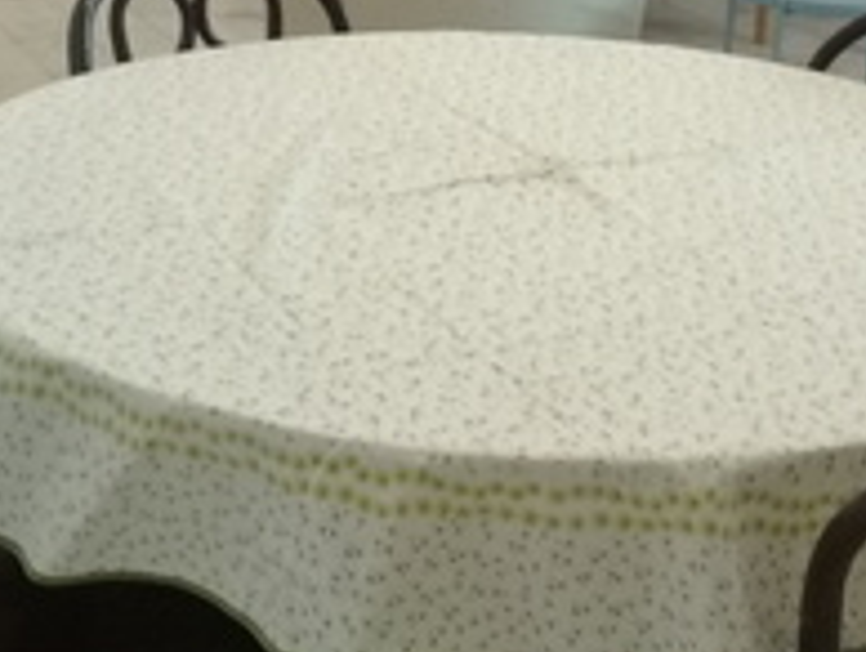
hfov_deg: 26.6
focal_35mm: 73
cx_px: 493
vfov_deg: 20.0
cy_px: 127
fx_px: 1829
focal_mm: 3.3
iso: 200
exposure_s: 1/17
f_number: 2.2
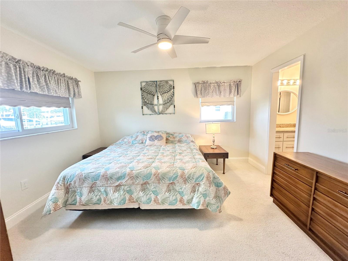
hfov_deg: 102.1
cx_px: 174
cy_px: 130
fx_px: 141
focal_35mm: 14
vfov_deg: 85.7
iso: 160
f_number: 2.2
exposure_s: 1/120
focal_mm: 2.22
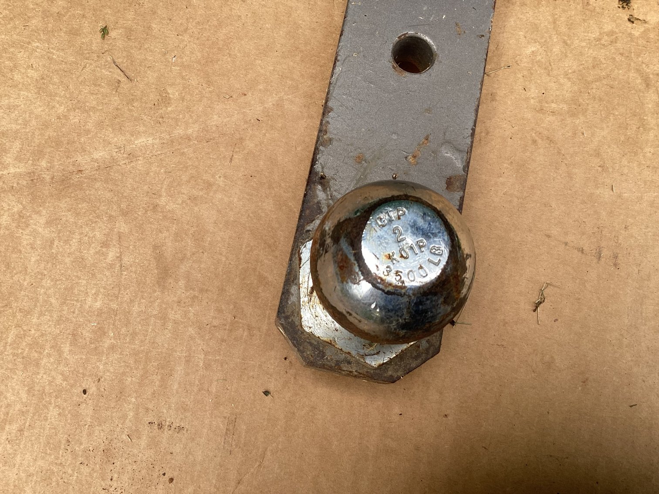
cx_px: 330
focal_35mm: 31
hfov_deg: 58.3
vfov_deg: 45.4
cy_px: 247
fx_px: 590
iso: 25
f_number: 2.4
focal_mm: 3.3
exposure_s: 1/220
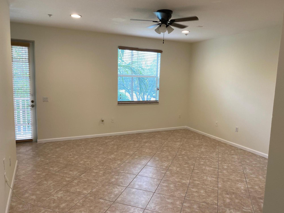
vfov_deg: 53.1
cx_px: 142
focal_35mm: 26
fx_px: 213
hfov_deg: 67.3
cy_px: 106
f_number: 1.8
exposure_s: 1/120
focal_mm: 4.25
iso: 64
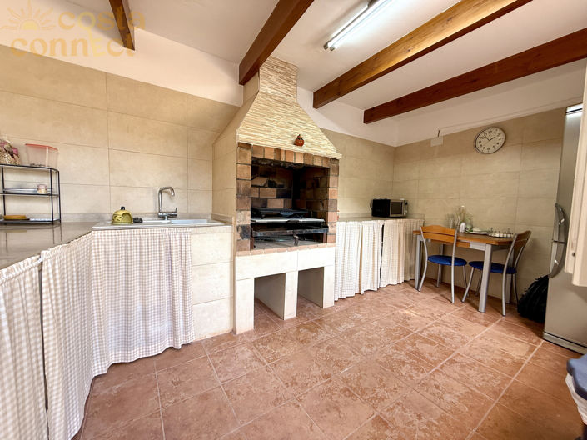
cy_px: 220
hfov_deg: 102.1
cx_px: 294
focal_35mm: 14
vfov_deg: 85.6
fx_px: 237
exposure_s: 1/99
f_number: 2.2
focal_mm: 2.22
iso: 80
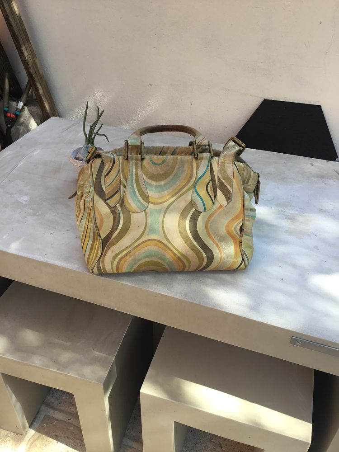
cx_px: 170
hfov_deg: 45.4
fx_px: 405
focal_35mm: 31
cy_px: 226
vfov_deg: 58.4
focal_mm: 3.3
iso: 25
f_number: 2.4
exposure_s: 1/131
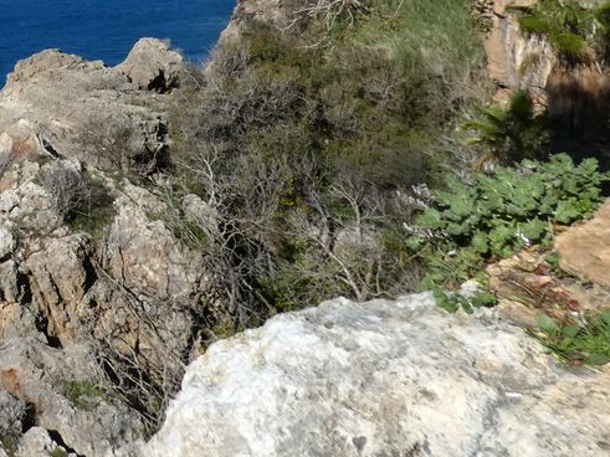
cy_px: -144
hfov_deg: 27.5
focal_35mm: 57
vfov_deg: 22.7
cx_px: -206
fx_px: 1004
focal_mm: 3.6
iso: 80
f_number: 5
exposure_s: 1/1000
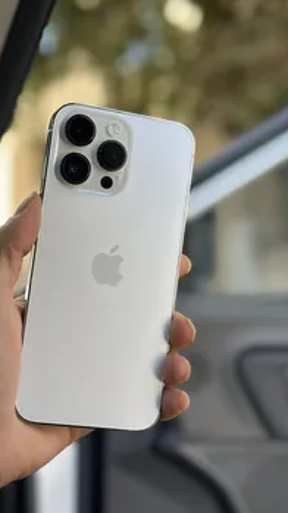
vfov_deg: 34.9
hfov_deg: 20.0
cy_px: 226
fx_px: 816
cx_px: 110
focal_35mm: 60
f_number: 1.78
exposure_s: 1/321
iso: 80
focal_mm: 6.86
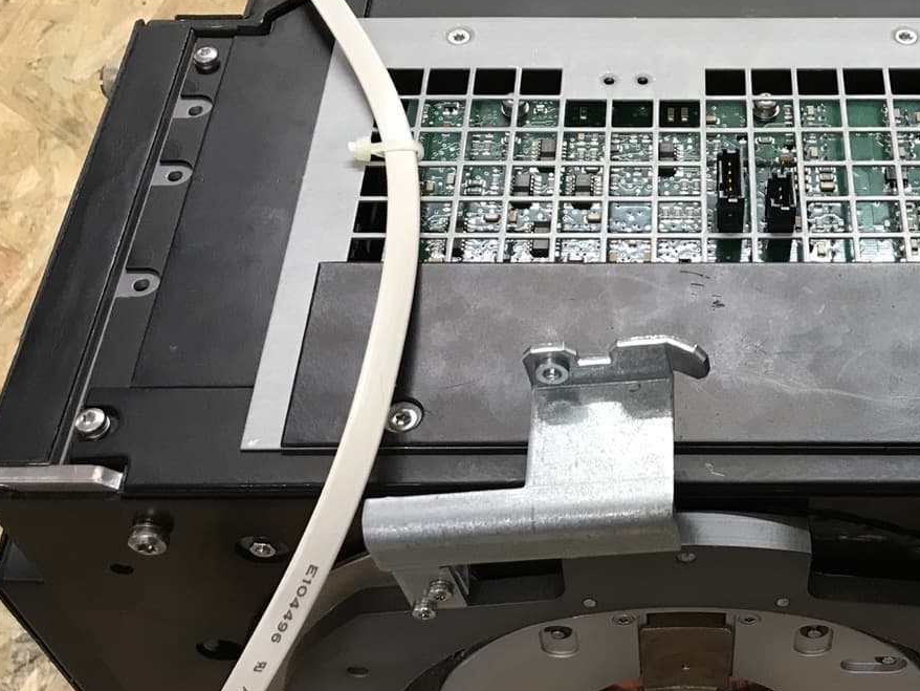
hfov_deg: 36.5
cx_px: 706
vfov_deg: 28.6
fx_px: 1356
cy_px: 367
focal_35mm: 51
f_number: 1.8
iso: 50
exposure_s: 1/17
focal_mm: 3.99
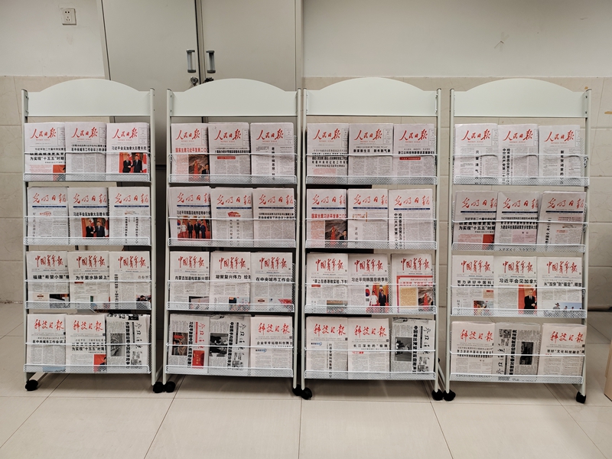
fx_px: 477
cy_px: 230
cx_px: 306
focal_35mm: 27
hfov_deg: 65.3
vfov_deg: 51.4
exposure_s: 1/100
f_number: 1.8
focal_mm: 6.14
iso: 1000
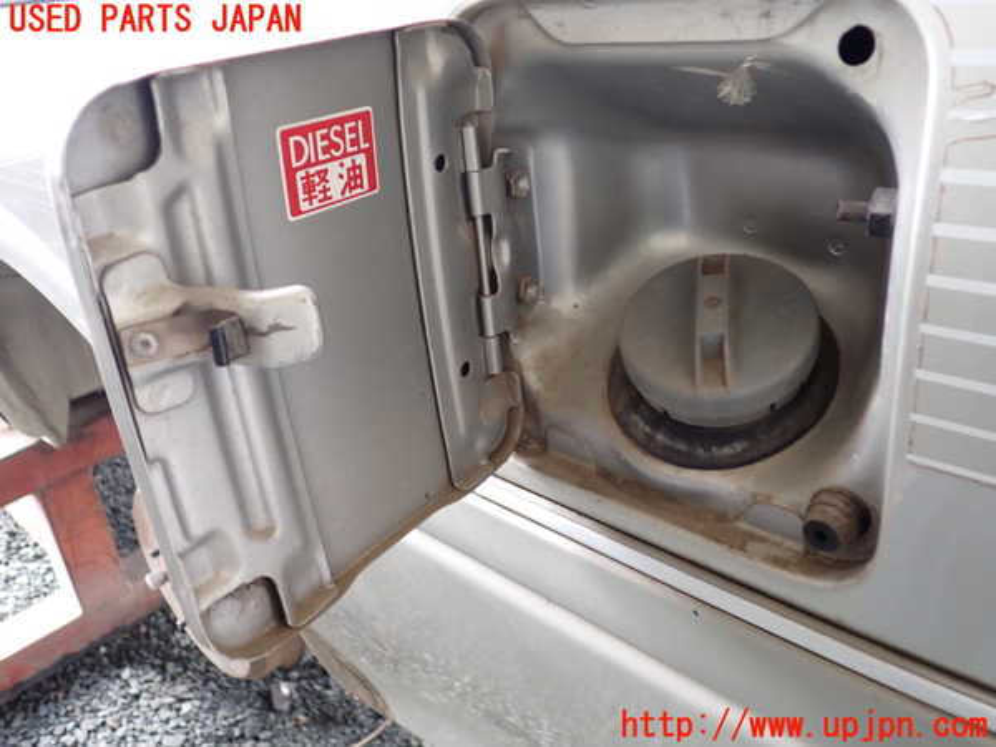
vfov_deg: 46.8
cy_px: 374
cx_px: 498
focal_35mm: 30
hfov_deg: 60.0
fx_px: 863
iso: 200
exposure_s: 1/30
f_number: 2.3
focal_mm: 5.4
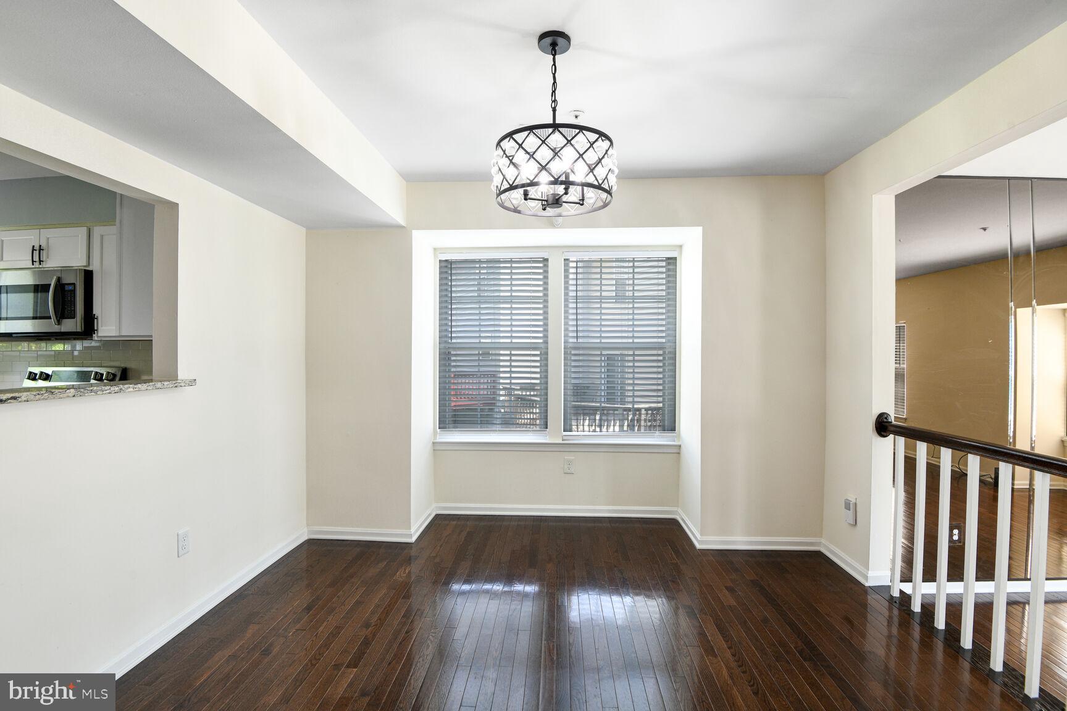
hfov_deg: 96.7
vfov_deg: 73.7
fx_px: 474
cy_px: 356
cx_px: 534
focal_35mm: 16
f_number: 8
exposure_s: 1/8
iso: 200
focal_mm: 16
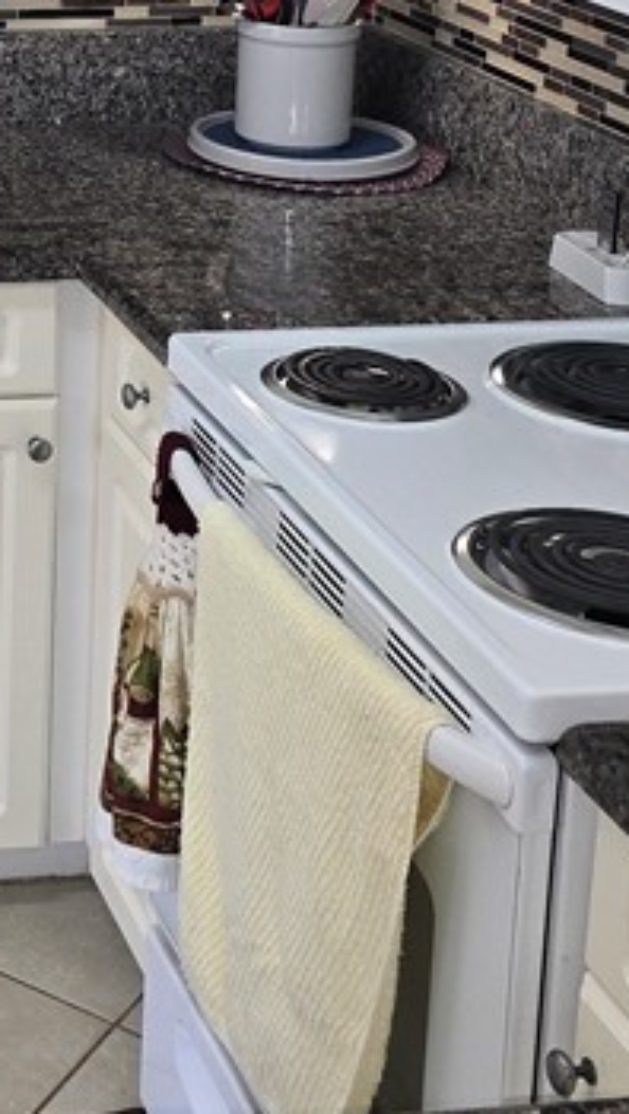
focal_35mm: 73
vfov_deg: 27.2
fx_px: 2160
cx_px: -346
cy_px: -22
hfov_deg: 15.2
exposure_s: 1/40
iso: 100
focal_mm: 6.3
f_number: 1.7
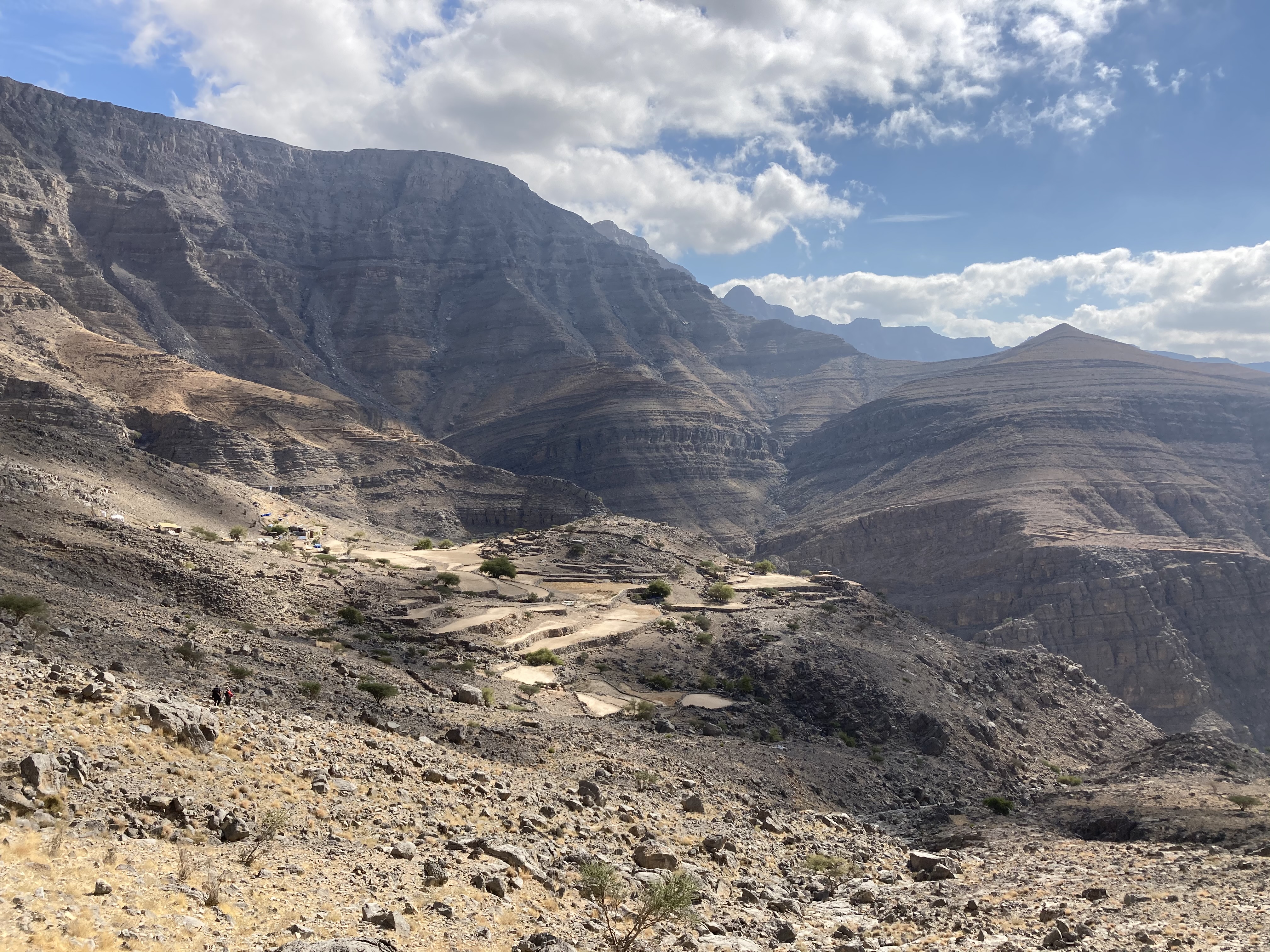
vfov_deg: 49.7
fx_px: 1027
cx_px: 635
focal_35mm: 28
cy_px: 476
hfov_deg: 63.4
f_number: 1.8
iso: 20
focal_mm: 3.99
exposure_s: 1/3003
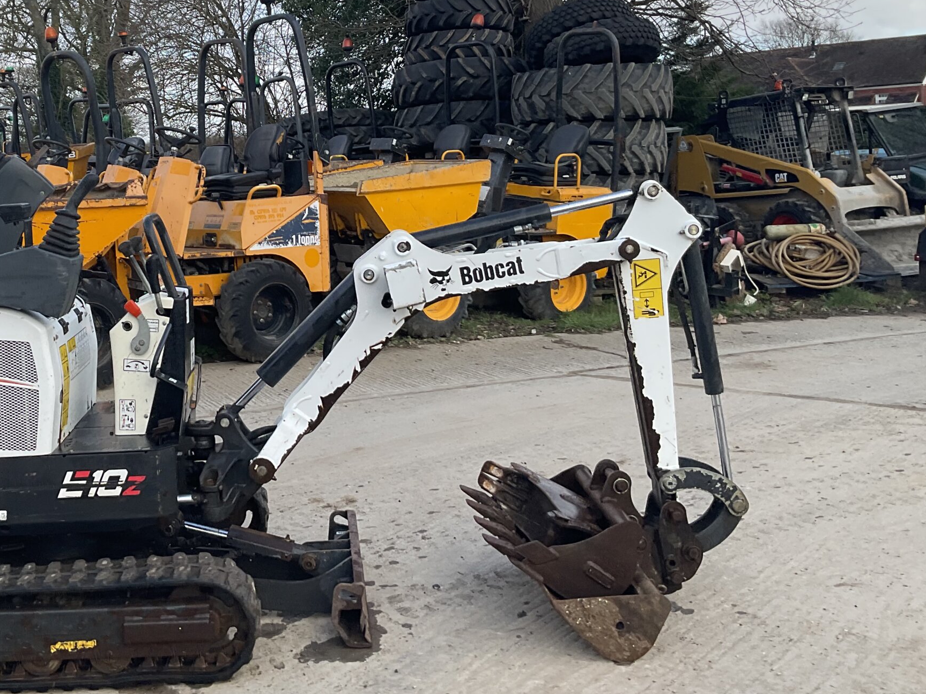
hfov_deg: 42.9
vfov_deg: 33.3
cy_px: 232
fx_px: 1150
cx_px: 273
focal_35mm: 43
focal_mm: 3
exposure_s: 1/378
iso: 16
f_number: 1.8
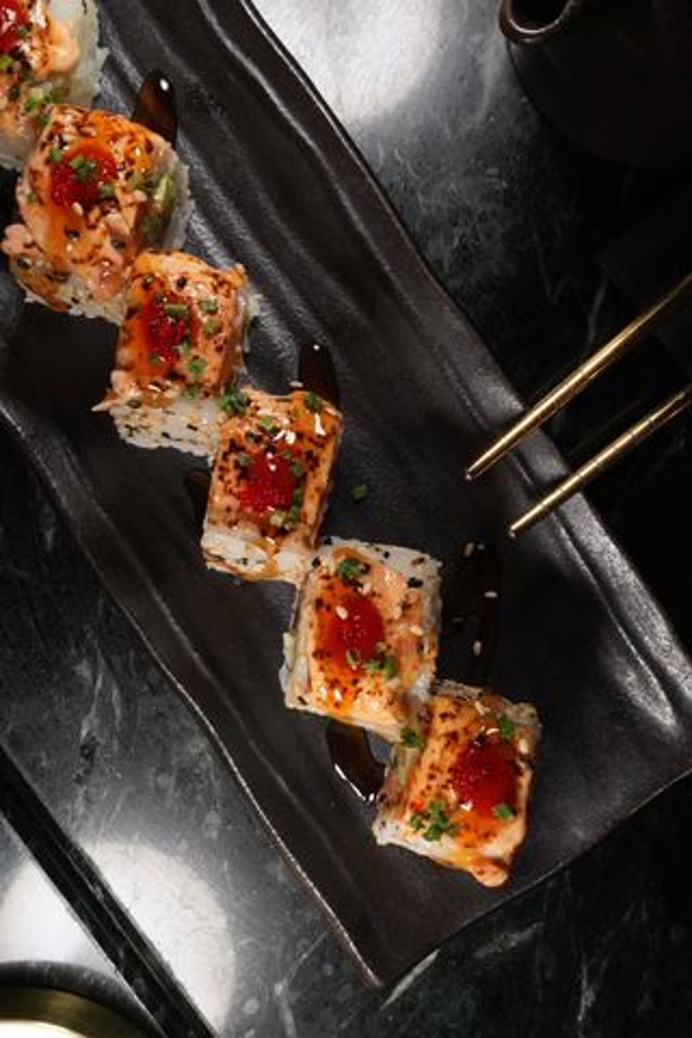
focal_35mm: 39
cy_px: 519
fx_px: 1124
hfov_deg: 34.2
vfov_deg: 49.6
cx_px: 346
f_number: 18
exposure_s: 1/40
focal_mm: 39
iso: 10000
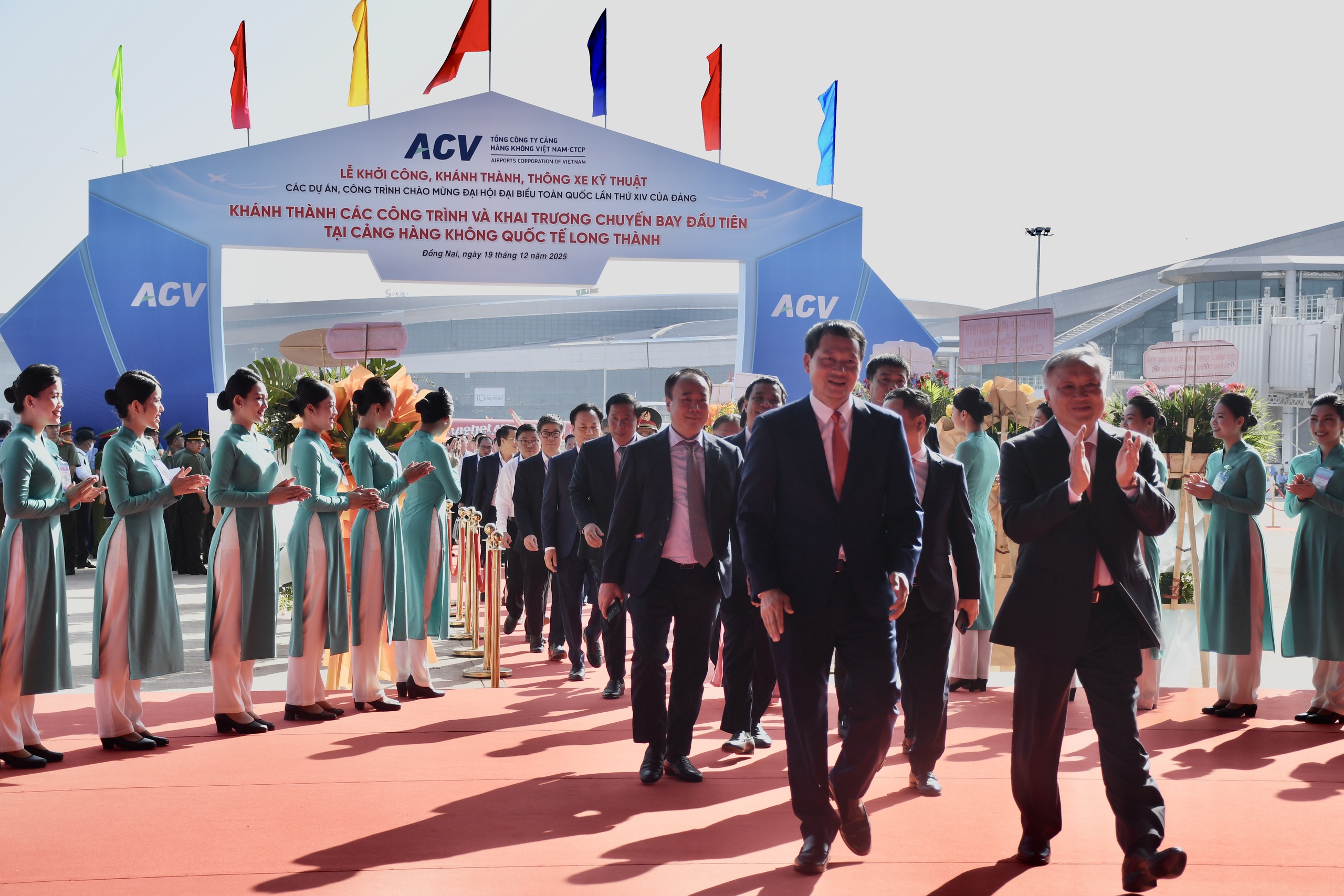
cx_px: 672
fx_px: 2128
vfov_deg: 23.8
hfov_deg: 35.1
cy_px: 448
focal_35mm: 57
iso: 160
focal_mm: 38
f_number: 4.5
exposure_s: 1/640
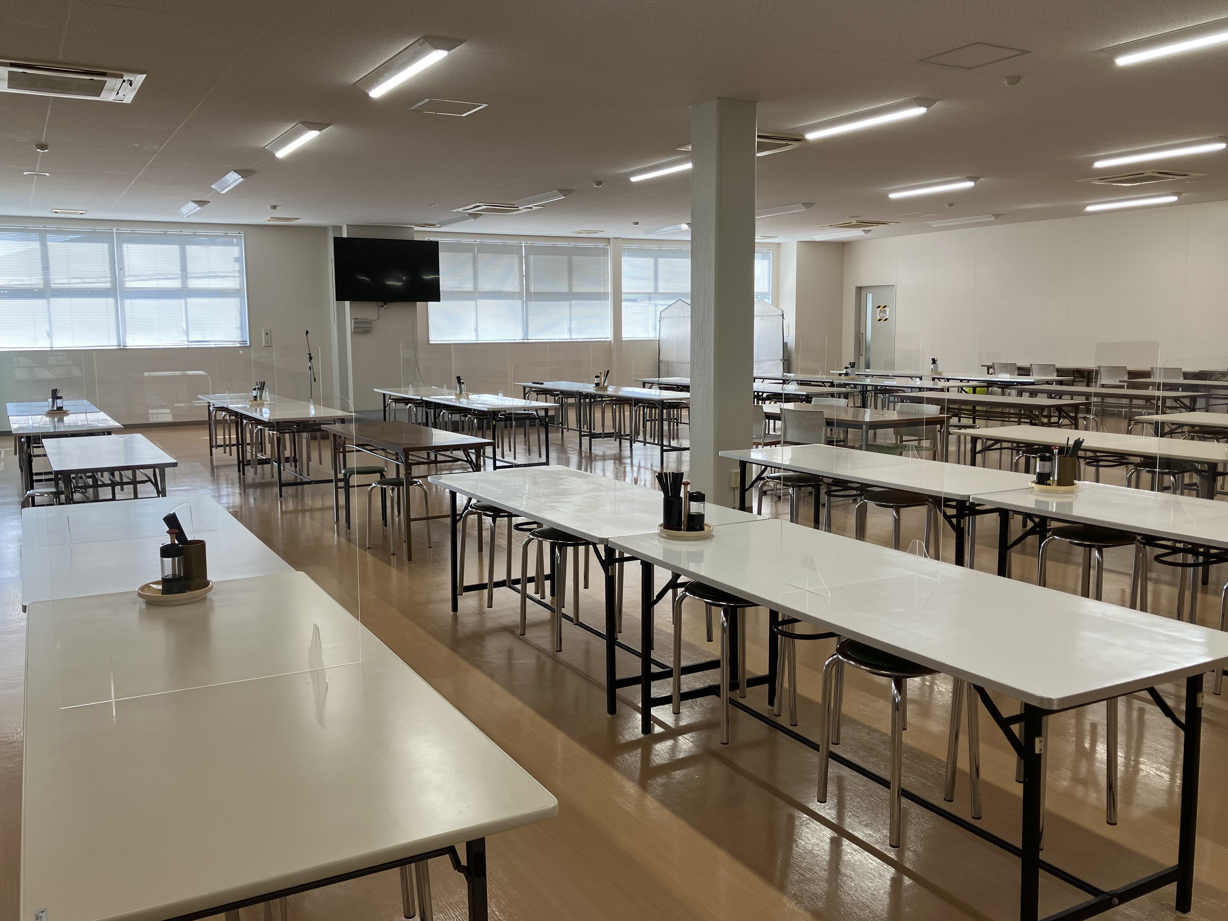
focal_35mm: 29
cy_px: 455
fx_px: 1029
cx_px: 592
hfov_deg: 61.6
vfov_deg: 48.2
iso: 40
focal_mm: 3.99
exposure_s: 1/151
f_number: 1.8
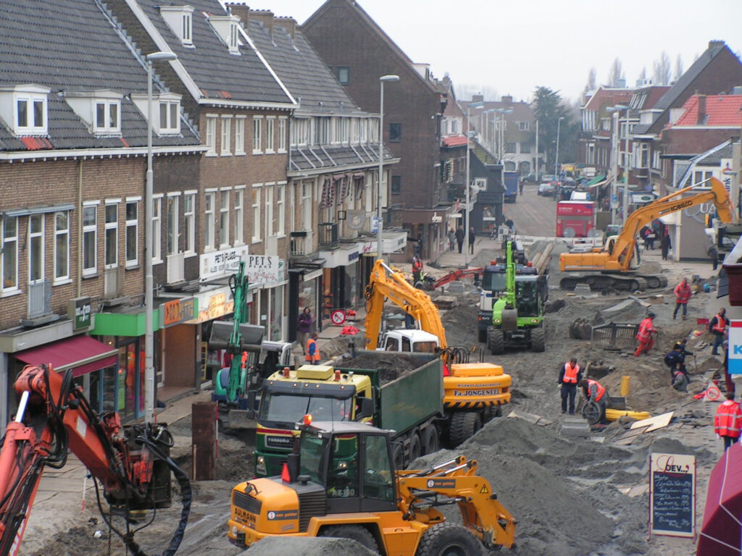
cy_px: 278
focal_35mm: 103
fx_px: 2208
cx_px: 371
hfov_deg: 19.1
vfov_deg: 14.4
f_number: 3.4
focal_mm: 17.3
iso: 100
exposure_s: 1/100
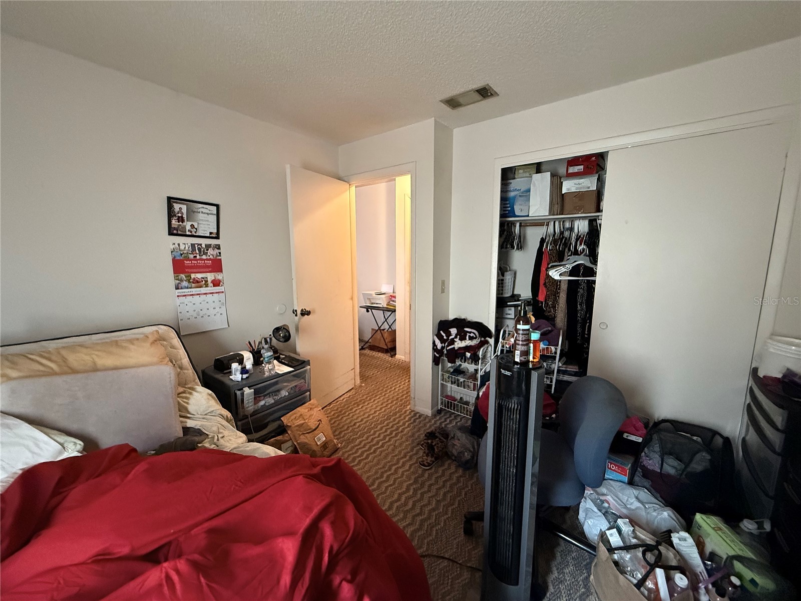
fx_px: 324
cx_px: 400
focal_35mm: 14
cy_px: 300
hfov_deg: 102.1
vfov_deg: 85.7
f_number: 2.2
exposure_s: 1/60
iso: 800
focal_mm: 2.22
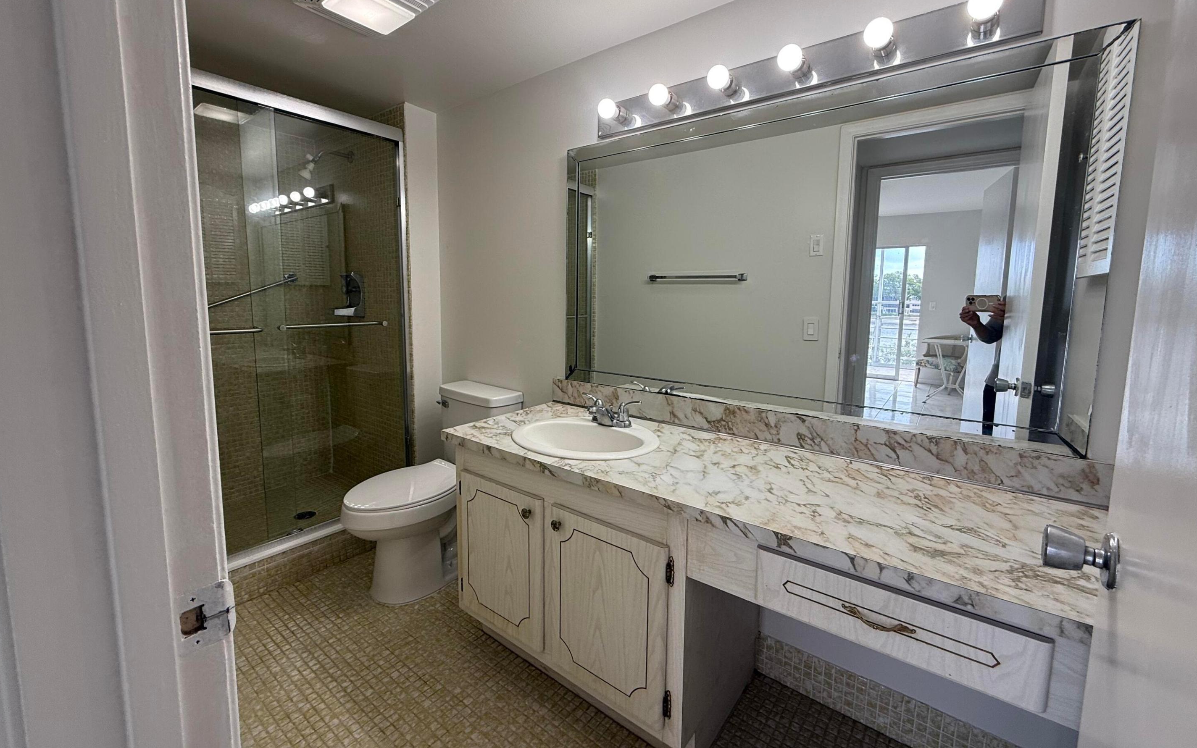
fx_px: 489
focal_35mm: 15
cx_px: 600
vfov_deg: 74.7
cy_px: 348
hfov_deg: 101.5
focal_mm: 2.22
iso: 64
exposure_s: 1/120
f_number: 2.2
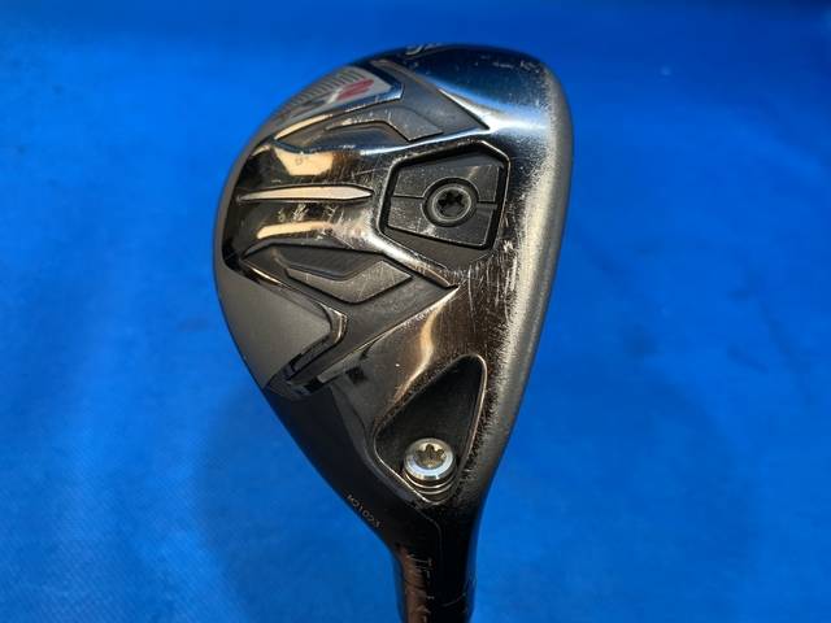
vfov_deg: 53.1
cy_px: 312
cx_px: 416
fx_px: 624
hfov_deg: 67.3
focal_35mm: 26
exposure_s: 1/48
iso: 80
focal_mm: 4.25
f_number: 1.8
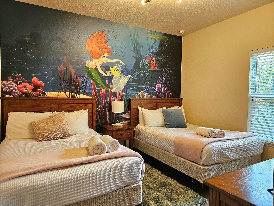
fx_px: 182
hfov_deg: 73.9
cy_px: 103
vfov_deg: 58.9
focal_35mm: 23
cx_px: 137
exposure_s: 1/120
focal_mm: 6.3
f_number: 1.7
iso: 250
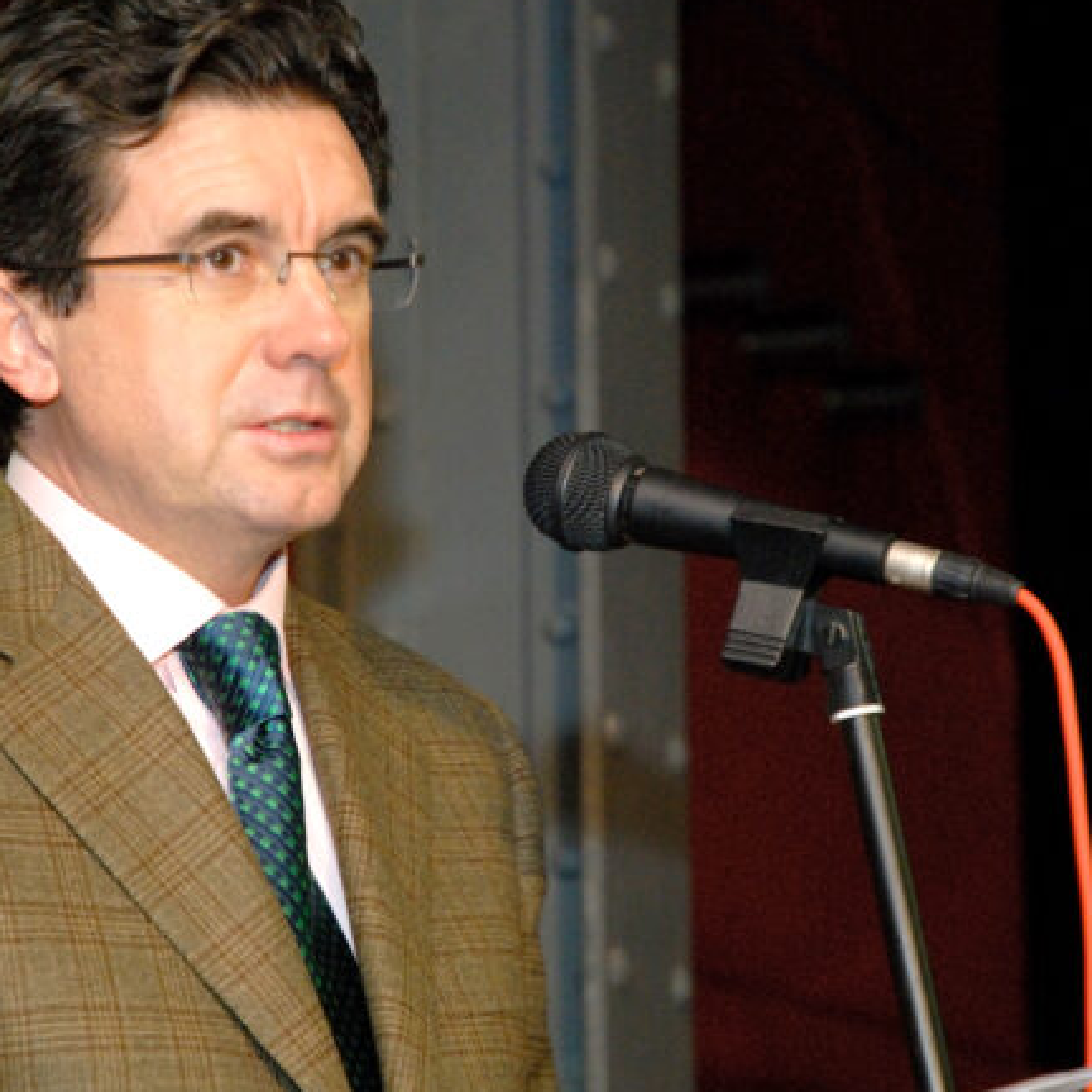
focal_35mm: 159
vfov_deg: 11.0
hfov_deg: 11.0
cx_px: 463
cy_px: 493
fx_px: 5675
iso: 640
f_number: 4.5
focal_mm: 70
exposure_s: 1/30
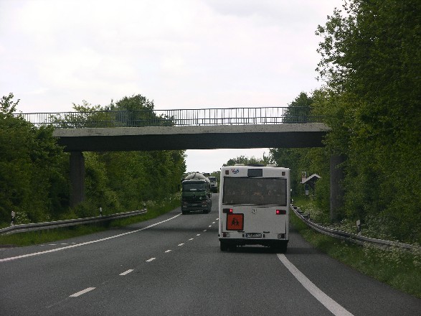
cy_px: 158
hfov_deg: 11.0
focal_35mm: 180
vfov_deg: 8.2
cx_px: 210
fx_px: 2189
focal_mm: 44.7
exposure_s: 1/132
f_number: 5
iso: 50
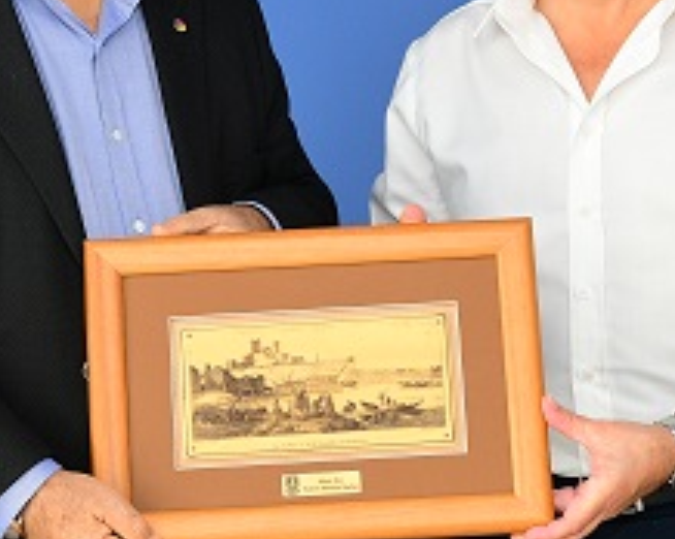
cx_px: 303
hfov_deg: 14.3
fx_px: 2695
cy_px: 108
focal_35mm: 135
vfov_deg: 11.4
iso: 1100
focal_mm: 38
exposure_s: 1/125
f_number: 5.6
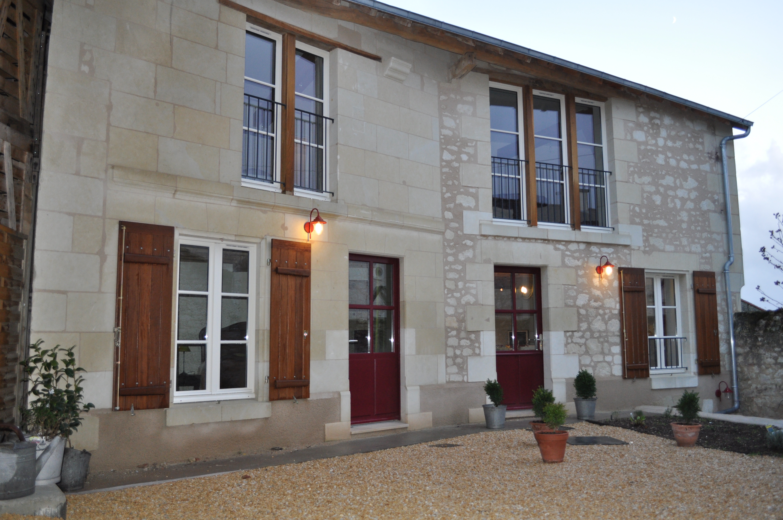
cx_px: 392
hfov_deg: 62.0
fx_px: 652
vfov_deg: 43.5
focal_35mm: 30
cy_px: 260
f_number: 3.8
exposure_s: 1/125
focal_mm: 20
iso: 640
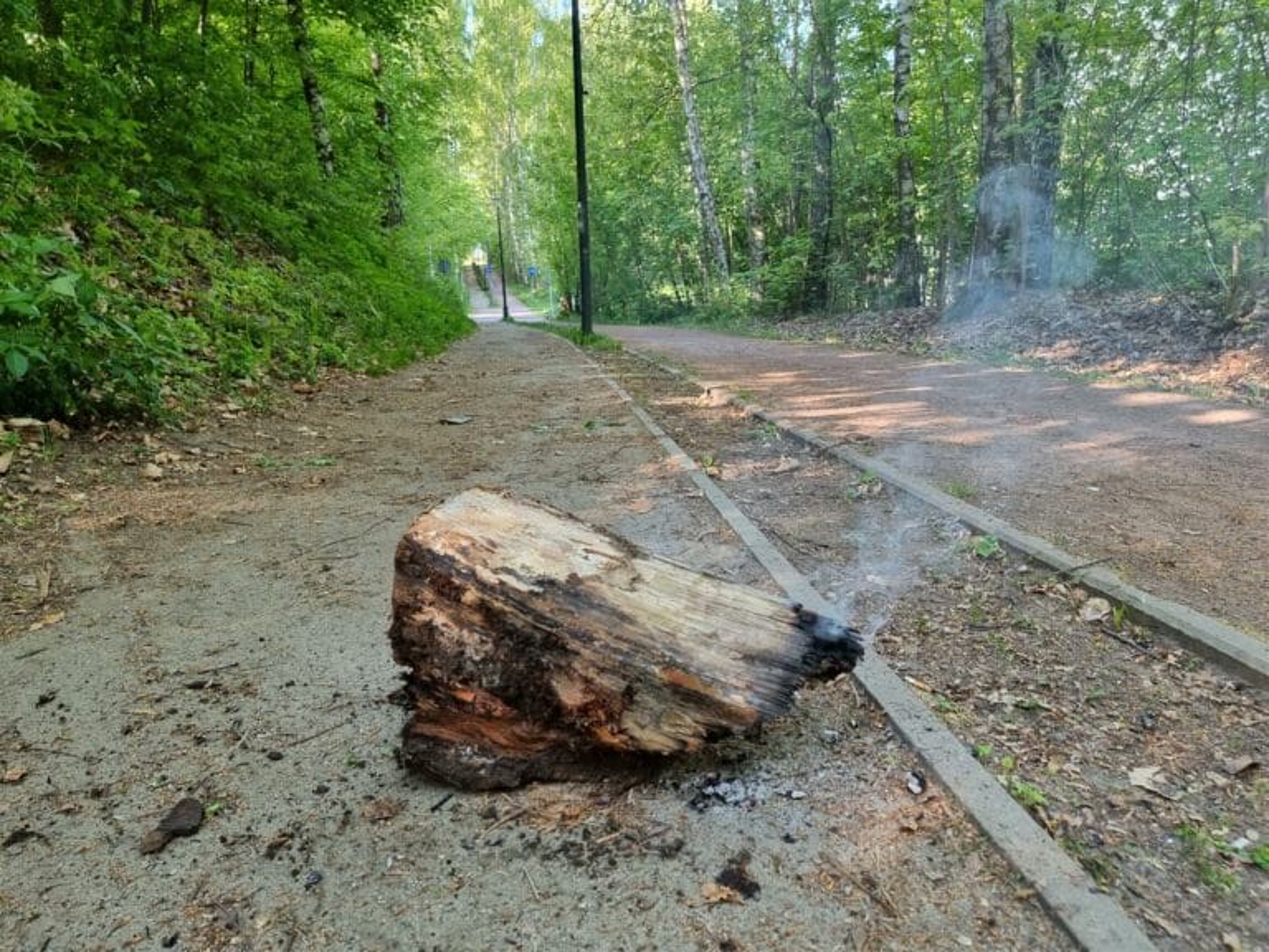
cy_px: 476
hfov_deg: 71.6
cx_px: 634
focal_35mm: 24
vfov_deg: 56.8
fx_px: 880
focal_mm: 6.7
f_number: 1.8
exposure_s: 1/100
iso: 80
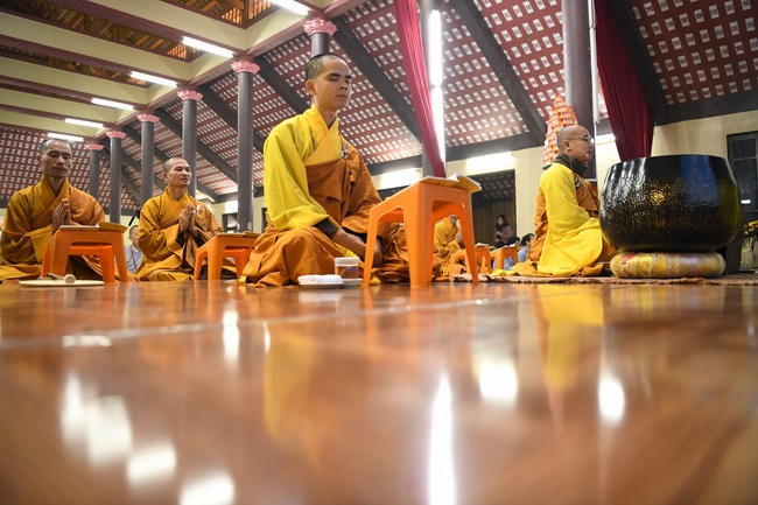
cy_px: 252
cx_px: 379
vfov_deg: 53.1
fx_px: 505
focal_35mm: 24
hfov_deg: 73.8
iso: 2500
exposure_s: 1/160
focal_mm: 24
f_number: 2.8
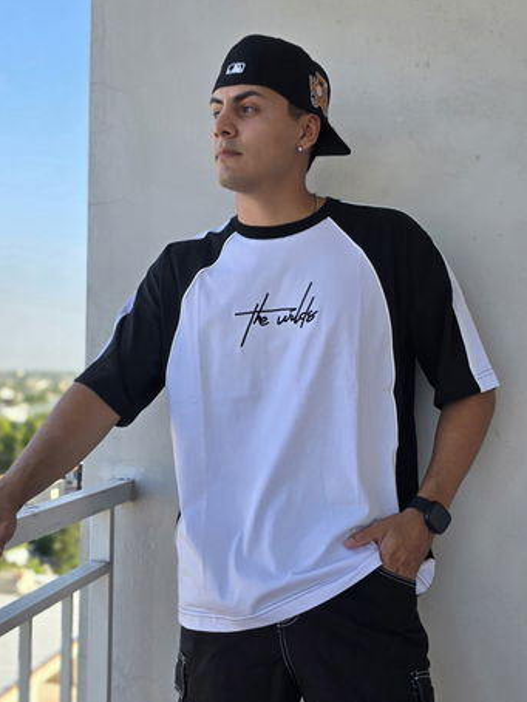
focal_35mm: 27
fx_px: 548
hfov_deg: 51.4
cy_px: 358
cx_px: 258
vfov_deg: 65.3
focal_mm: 6.3
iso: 12
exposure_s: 1/323
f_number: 1.7
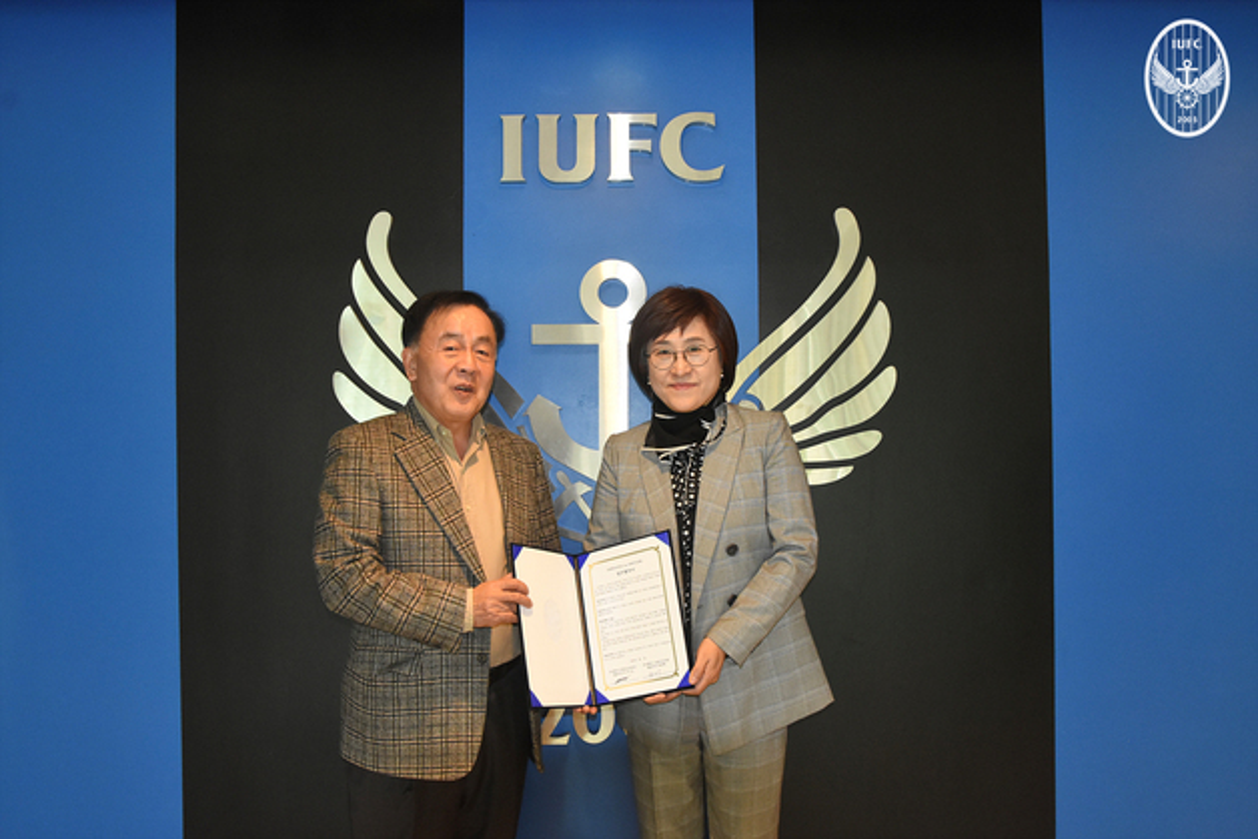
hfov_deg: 64.5
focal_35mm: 28
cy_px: 420
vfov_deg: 45.7
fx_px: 996
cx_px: 629
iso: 1600
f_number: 5.6
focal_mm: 19
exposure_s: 1/125
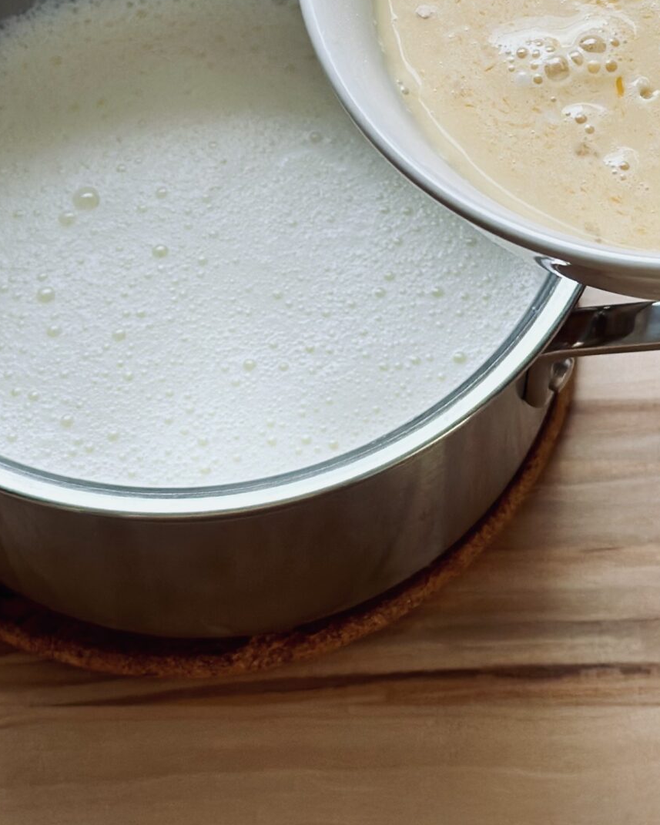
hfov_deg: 13.8
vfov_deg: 17.0
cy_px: 186
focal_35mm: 112
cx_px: 252
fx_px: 2734
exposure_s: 1/148
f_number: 1.78
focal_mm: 6.86
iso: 80
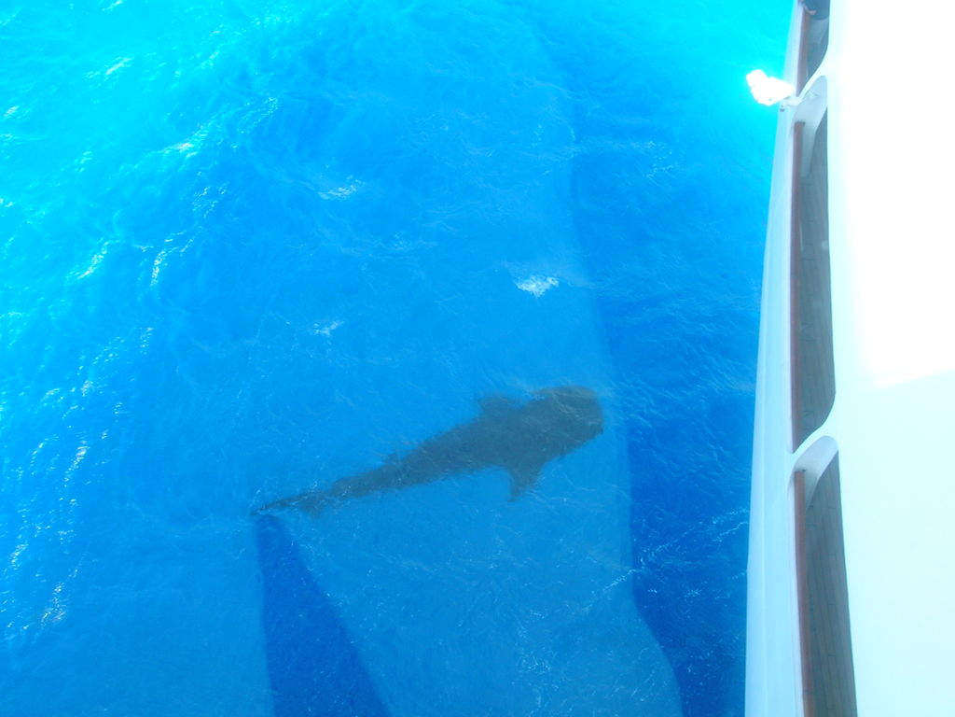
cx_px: 478
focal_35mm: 50
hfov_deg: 38.2
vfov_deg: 29.1
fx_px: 1379
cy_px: 358
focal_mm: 8.4
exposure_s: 1/61.3
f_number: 5.6
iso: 50
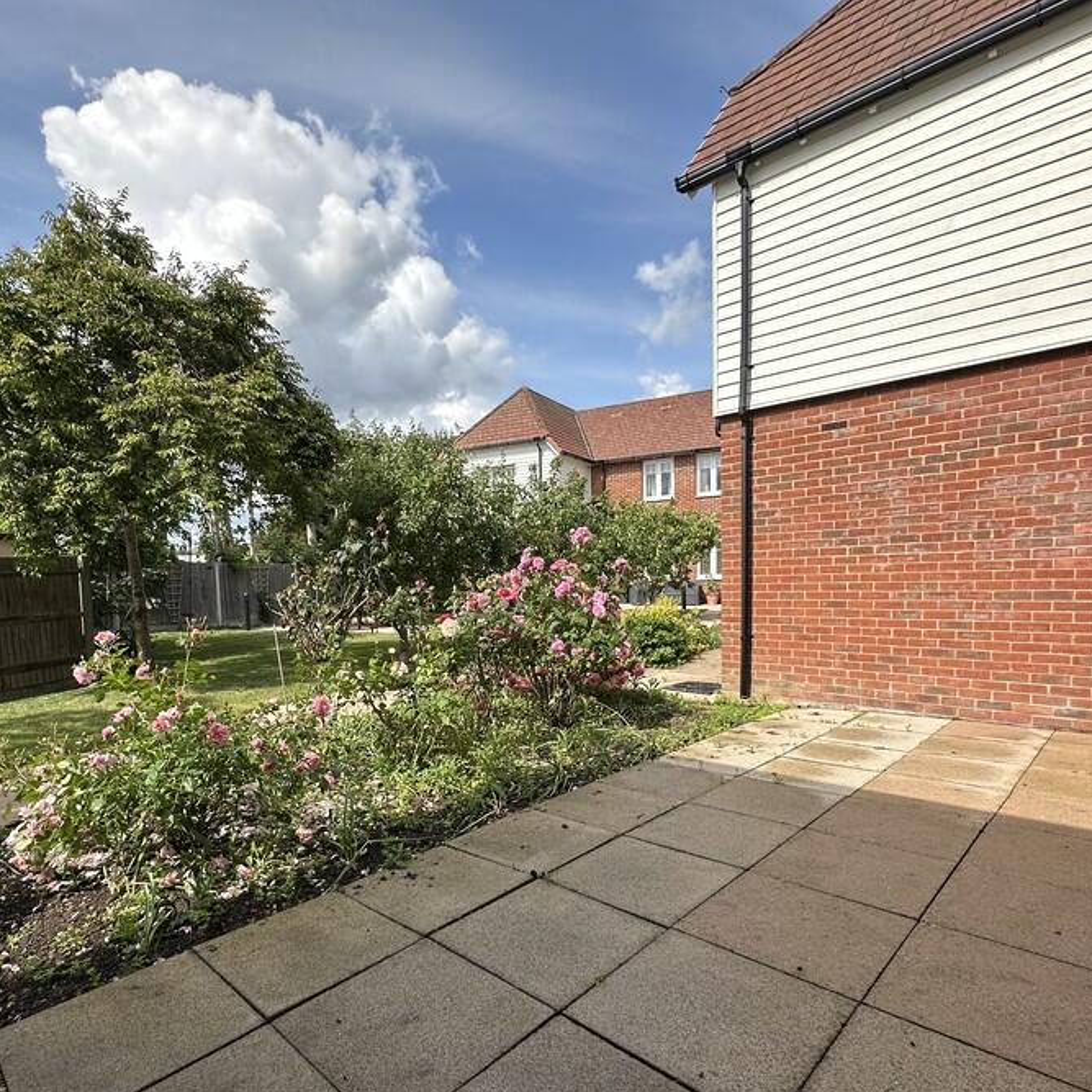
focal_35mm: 19
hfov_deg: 77.3
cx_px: 470
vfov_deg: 77.2
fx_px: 678
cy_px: 627
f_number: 2.2
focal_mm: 2.22
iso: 40
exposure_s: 1/1135
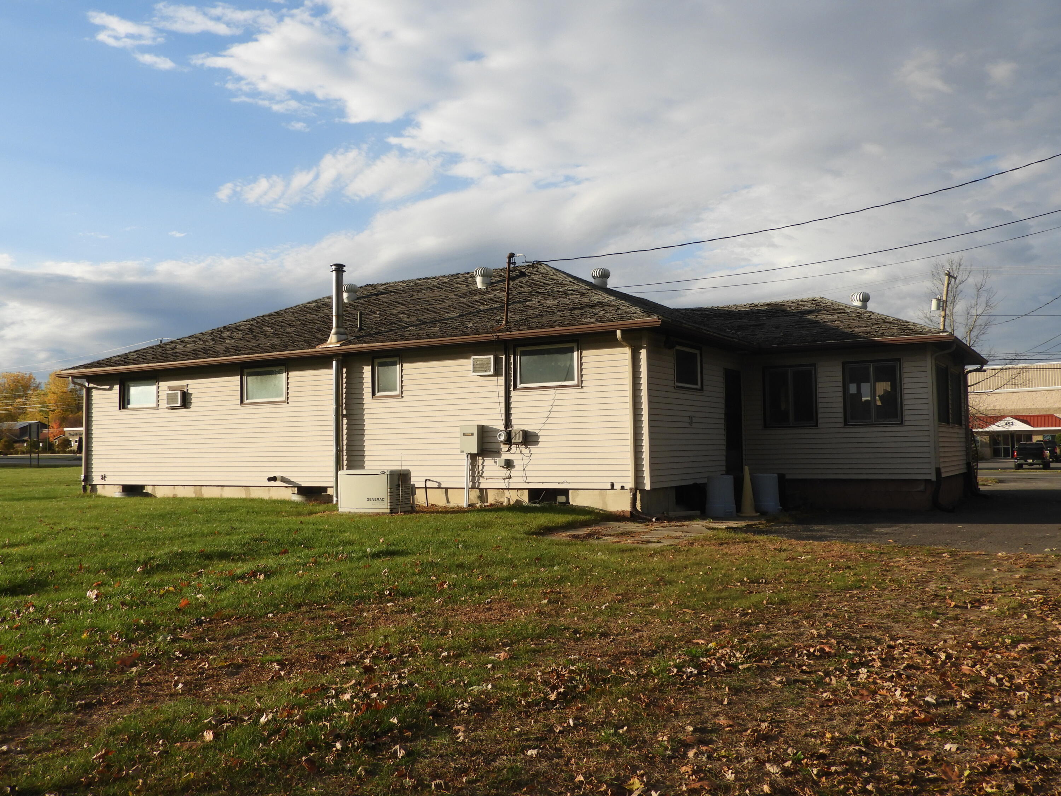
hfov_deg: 60.0
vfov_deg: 46.8
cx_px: 530
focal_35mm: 30
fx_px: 920
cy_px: 398
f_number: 3.5
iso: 100
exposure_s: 1/800
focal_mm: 5.4
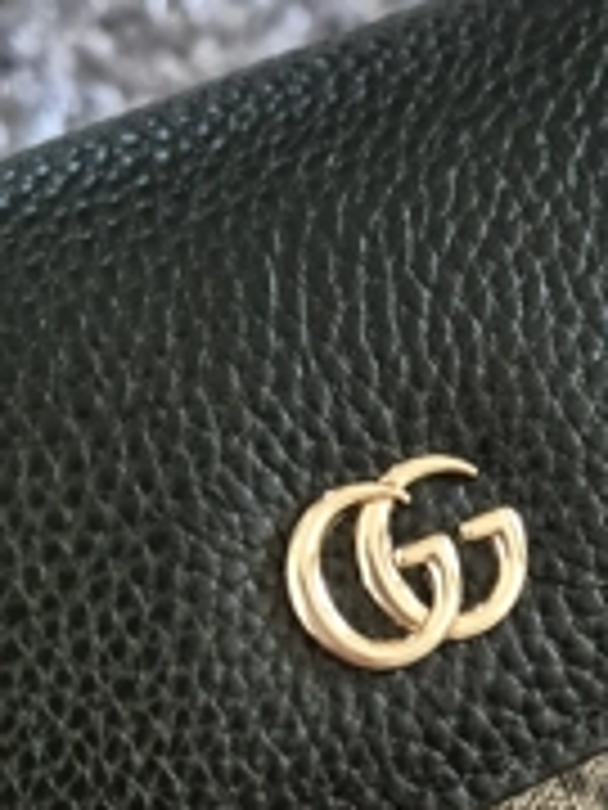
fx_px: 1194
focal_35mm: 51
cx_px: 468
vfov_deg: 35.7
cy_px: 693
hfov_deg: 28.1
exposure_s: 1/100
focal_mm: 5.4
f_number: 1.8
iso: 2000
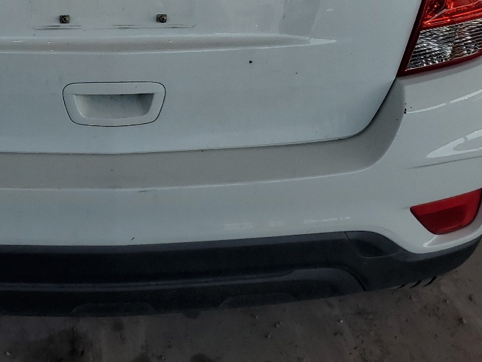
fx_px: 808
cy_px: -15
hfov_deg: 32.4
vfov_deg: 23.9
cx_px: 107
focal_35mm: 58
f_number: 1.5
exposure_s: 1/1250
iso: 50
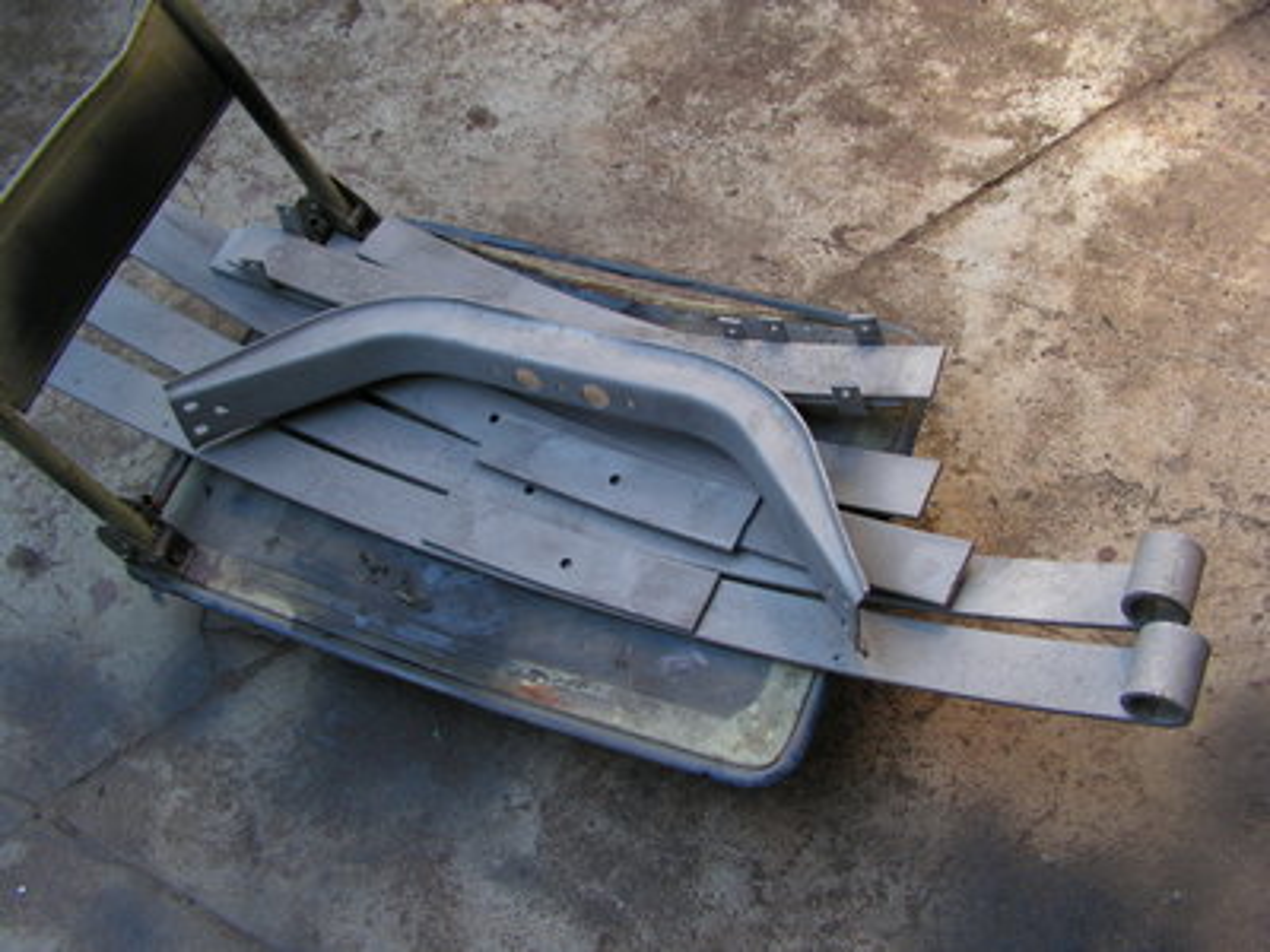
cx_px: 635
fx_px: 1321
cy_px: 476
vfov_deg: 39.7
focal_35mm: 36
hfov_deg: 51.4
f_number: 3.2
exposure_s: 1/80
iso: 64
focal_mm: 6
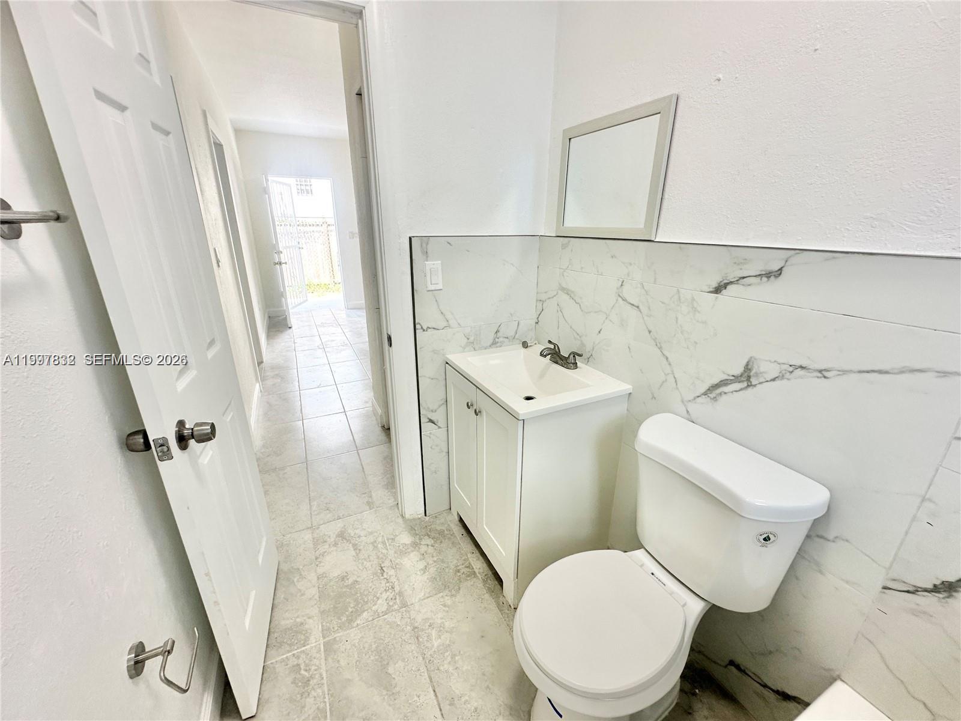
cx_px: 480
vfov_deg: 85.7
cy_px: 360
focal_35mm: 14
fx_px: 389
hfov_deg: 102.1
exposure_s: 1/120
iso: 80
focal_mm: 2.22
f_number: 2.2
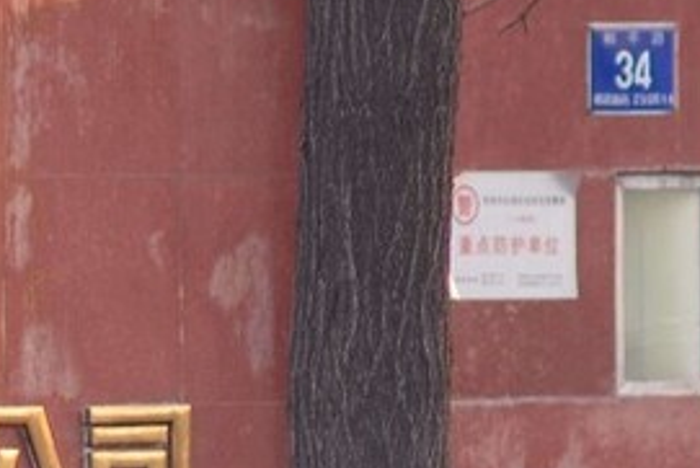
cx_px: -77
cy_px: 666
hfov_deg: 2.3
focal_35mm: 896
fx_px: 17435
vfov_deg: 1.5
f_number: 2.8
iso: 100
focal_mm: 135
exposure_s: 1/160
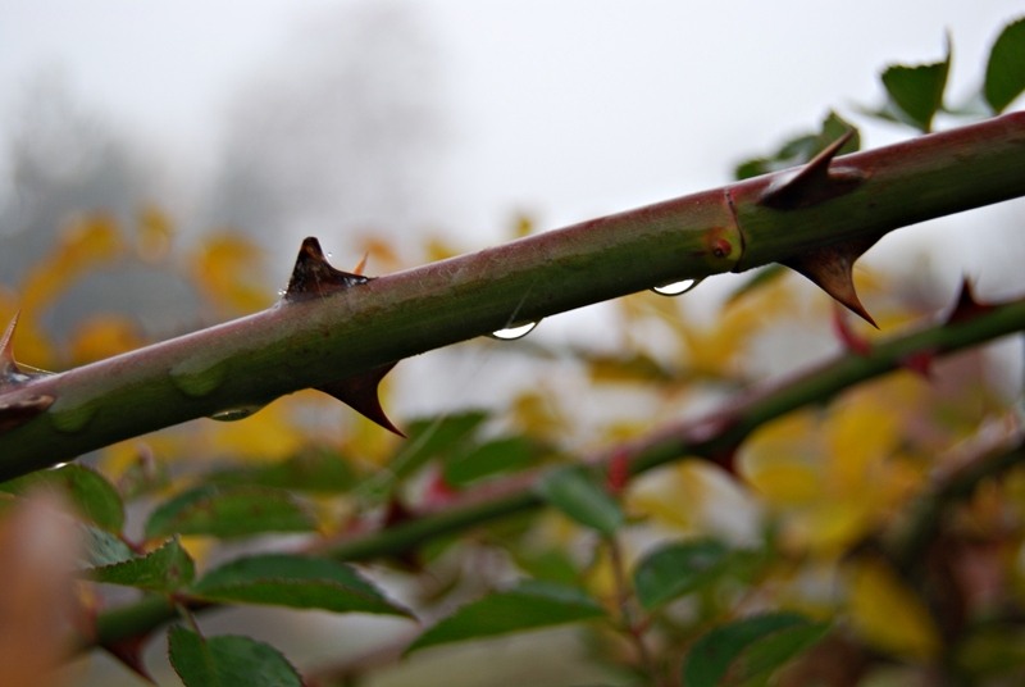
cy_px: 344
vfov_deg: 23.9
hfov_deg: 35.0
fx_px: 1625
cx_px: 512
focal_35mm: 57
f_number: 5
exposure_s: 1/40
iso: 200
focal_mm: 38
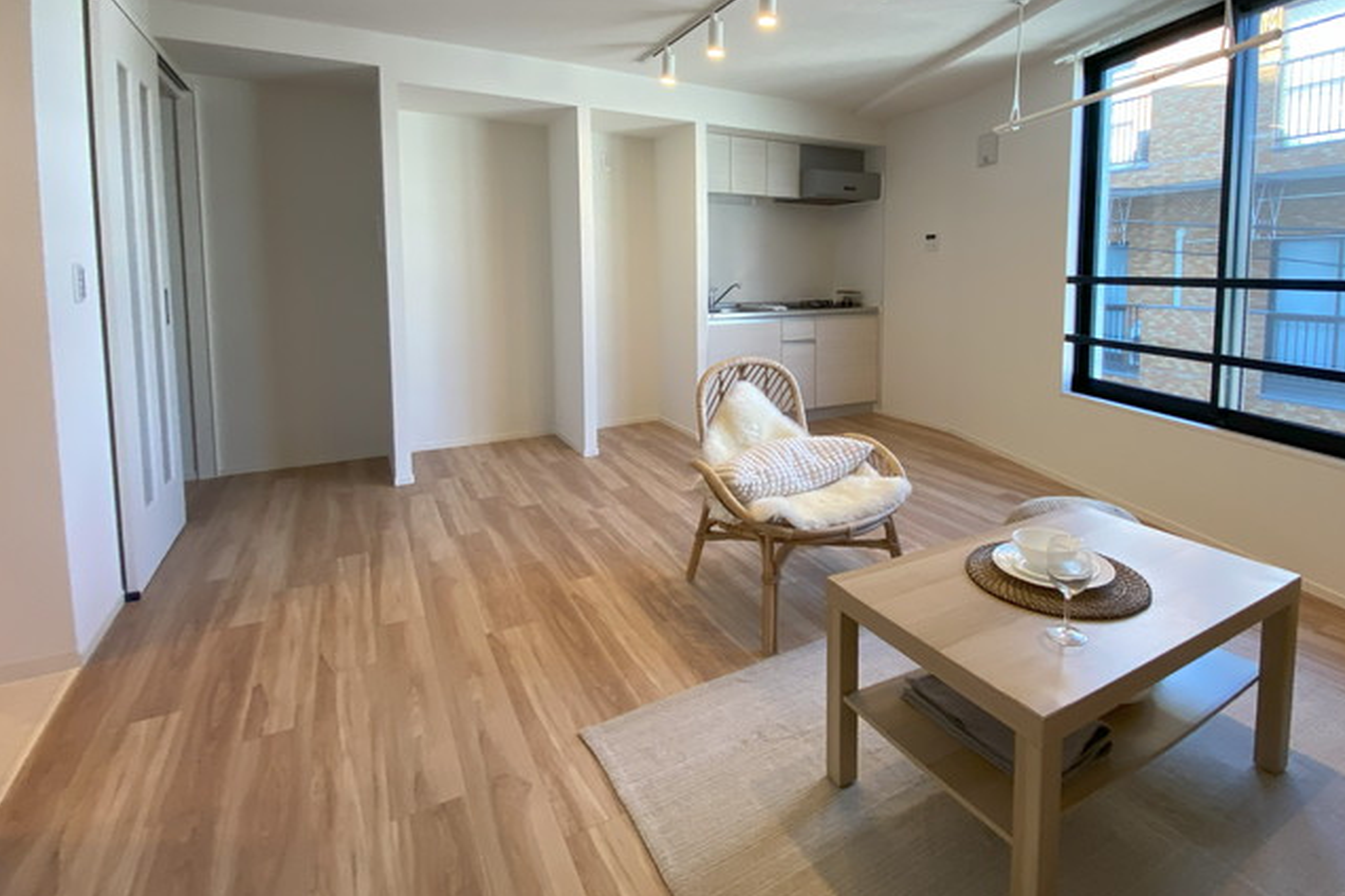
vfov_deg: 69.1
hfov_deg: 92.6
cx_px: 776
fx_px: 635
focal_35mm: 17
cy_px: 323
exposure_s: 1/121
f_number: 2.4
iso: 125
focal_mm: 1.54
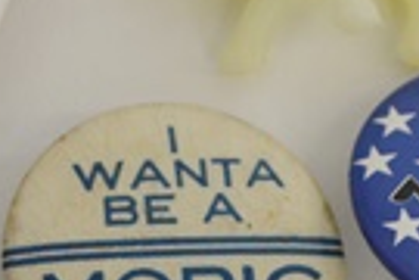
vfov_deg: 5.4
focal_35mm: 254
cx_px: 236
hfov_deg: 8.1
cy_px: 103
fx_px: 2956
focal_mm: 38
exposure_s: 1/125
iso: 400
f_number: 5.3
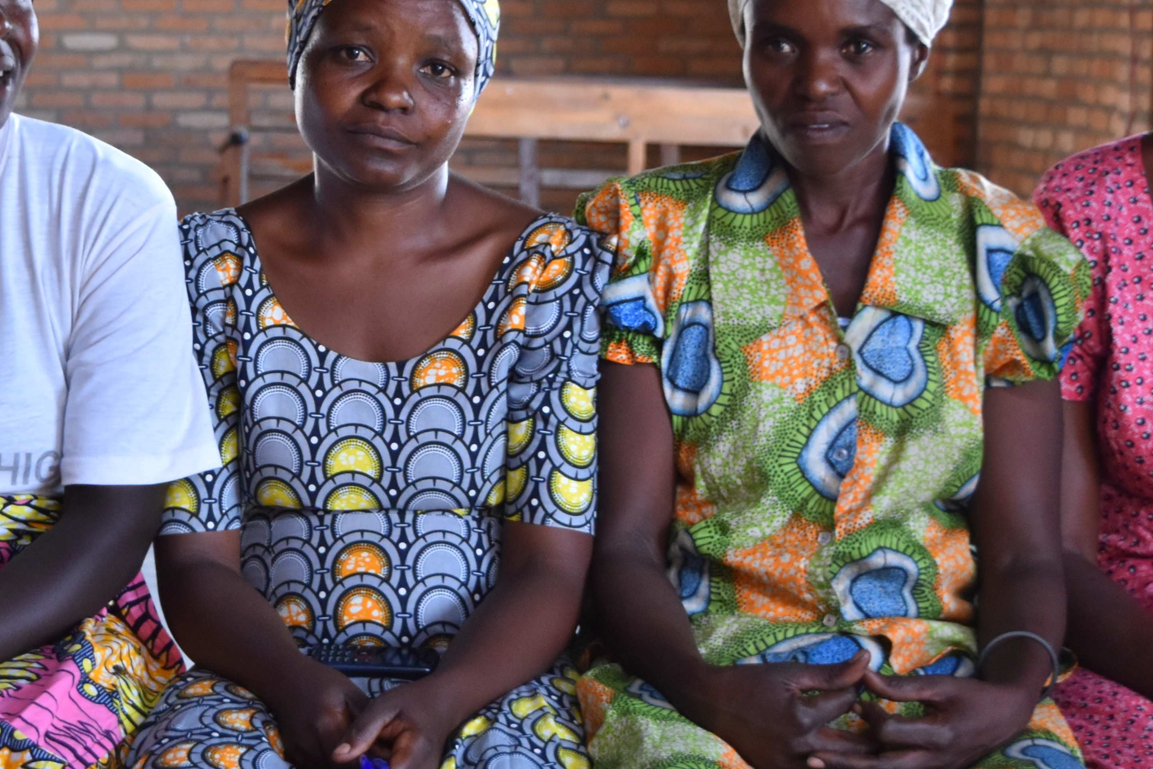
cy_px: 361
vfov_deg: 11.6
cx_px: 348
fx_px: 3779
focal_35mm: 118
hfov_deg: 17.3
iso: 1000
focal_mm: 38
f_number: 4.8
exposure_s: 1/60
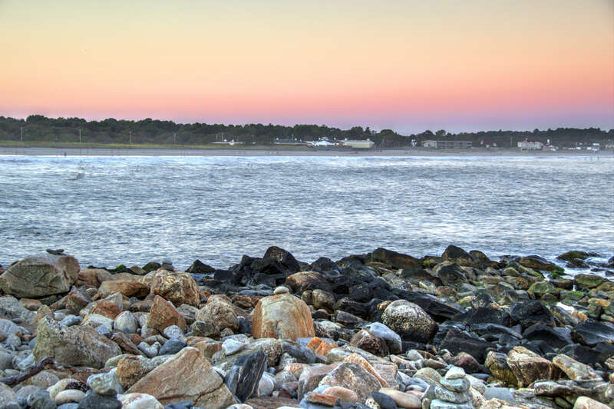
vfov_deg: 18.9
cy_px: 204
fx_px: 1227
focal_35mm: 72
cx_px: 307
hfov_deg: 28.1
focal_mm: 48
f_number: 6.3
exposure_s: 1/25
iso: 400
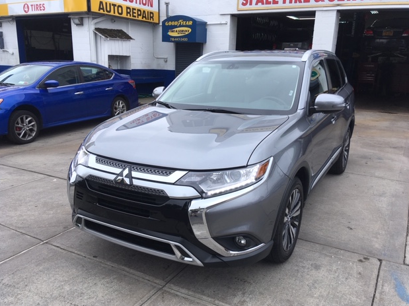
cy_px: 158
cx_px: 202
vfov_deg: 46.8
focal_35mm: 30
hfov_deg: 60.0
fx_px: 354
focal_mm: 4.15
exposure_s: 1/725
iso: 25
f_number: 2.2
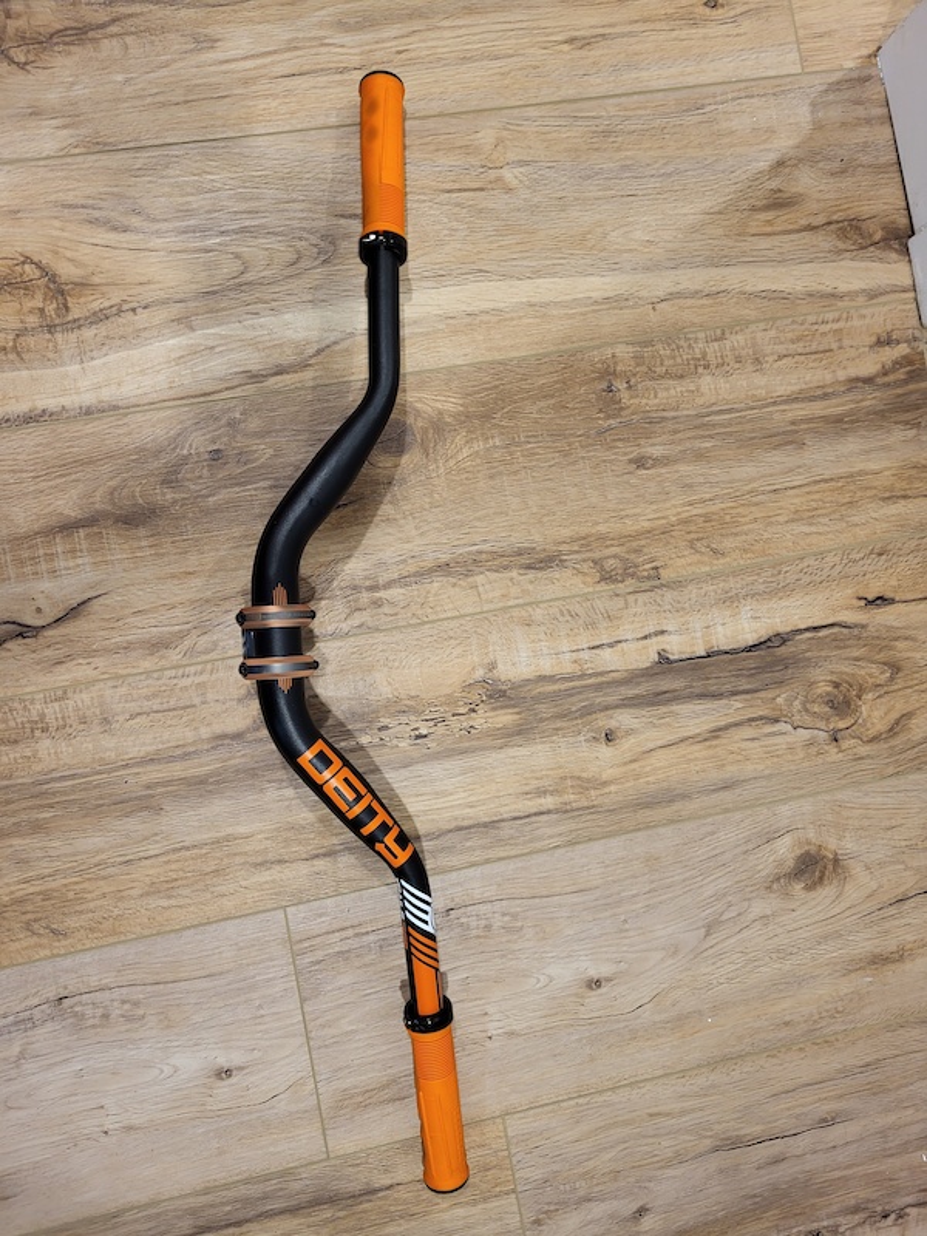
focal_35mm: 26
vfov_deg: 67.3
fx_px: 928
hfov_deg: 53.1
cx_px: 464
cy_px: 618
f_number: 1.8
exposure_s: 1/40
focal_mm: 5.4
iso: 200
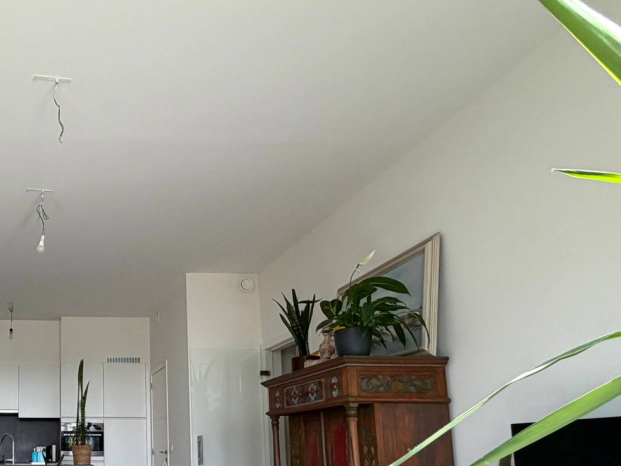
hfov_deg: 53.5
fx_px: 520
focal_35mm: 29
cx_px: 55
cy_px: 400
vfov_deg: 44.8
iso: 64
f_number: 2.2
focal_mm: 2.22
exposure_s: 1/146
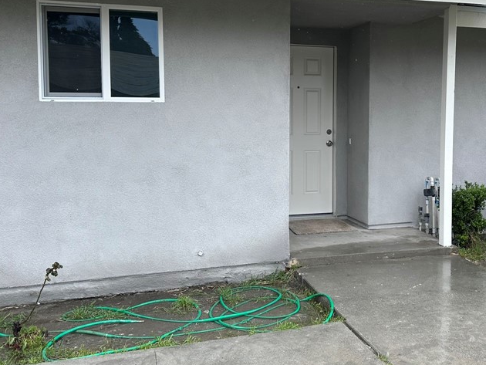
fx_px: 548
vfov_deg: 36.7
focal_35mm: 39
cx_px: 301
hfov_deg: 47.5
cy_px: 151
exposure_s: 1/1721
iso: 80
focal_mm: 6.86
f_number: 1.78
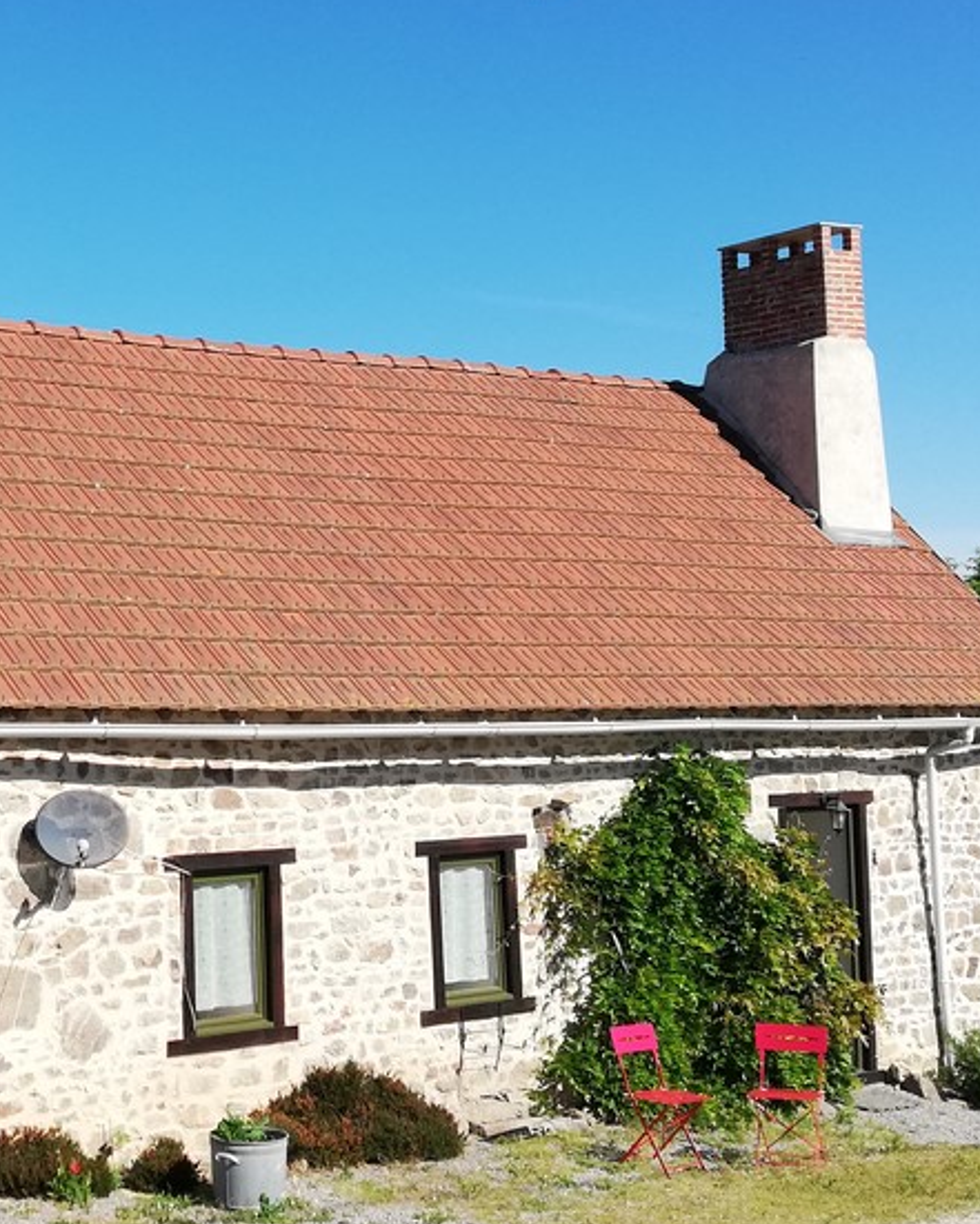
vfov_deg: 32.3
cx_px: 84
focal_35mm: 58
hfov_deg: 25.4
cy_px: 469
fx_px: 2102
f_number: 2.2
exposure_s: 1/982
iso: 50
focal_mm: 3.81
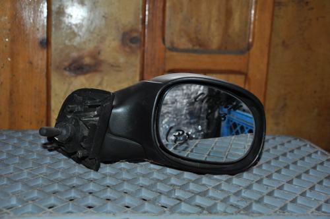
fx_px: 481
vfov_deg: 25.7
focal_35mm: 52
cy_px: 110
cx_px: 165
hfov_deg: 37.9
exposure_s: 1/60
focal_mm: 35
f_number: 4.5
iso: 800
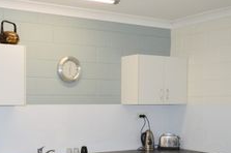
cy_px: 127
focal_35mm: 57
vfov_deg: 23.3
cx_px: 65
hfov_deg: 34.5
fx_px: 365
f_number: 4
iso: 400
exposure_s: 1/60
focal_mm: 18
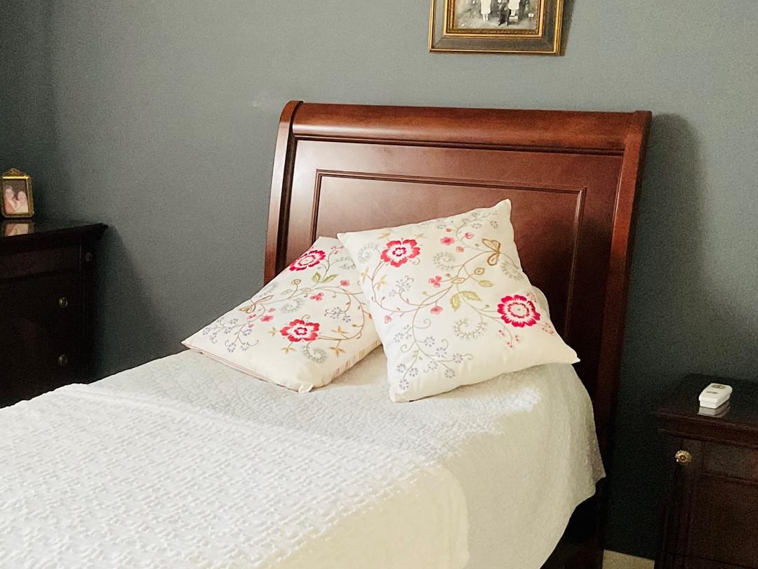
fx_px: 1204
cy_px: 313
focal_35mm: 55
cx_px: 230
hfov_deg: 34.5
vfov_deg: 26.5
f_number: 1.8
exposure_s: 1/30
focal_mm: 3
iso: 400
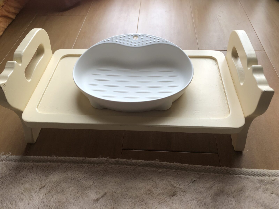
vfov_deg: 49.7
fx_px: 226
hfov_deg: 63.4
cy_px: 104
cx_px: 140
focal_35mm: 28
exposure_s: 1/120
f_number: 1.8
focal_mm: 3.99
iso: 50
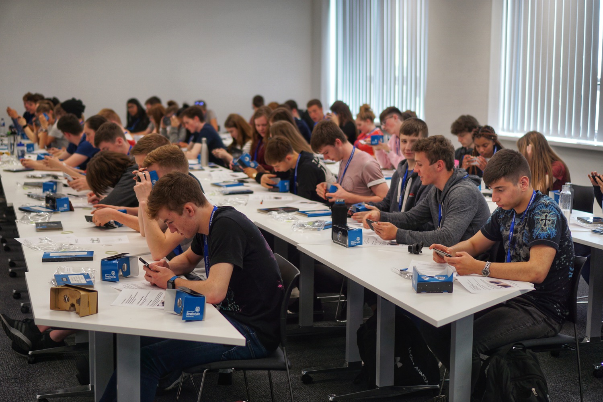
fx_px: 879
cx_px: 302
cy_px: 201
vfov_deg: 25.8
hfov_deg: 37.9
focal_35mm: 52
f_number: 1.8
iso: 100
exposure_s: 1/80
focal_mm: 35
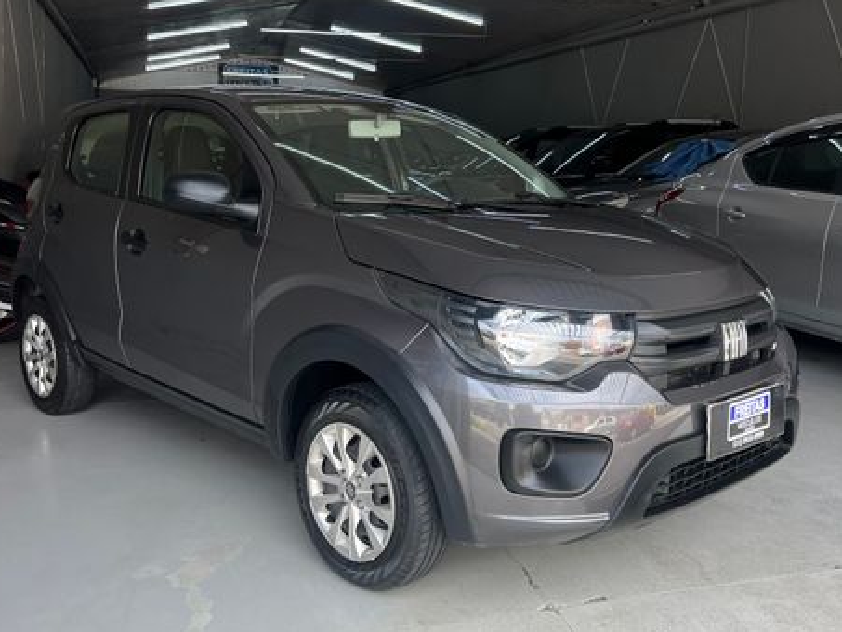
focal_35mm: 27
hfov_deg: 65.3
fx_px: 657
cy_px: 312
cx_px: 409
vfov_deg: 51.4
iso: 50
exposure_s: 1/426
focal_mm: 5.7
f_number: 1.5
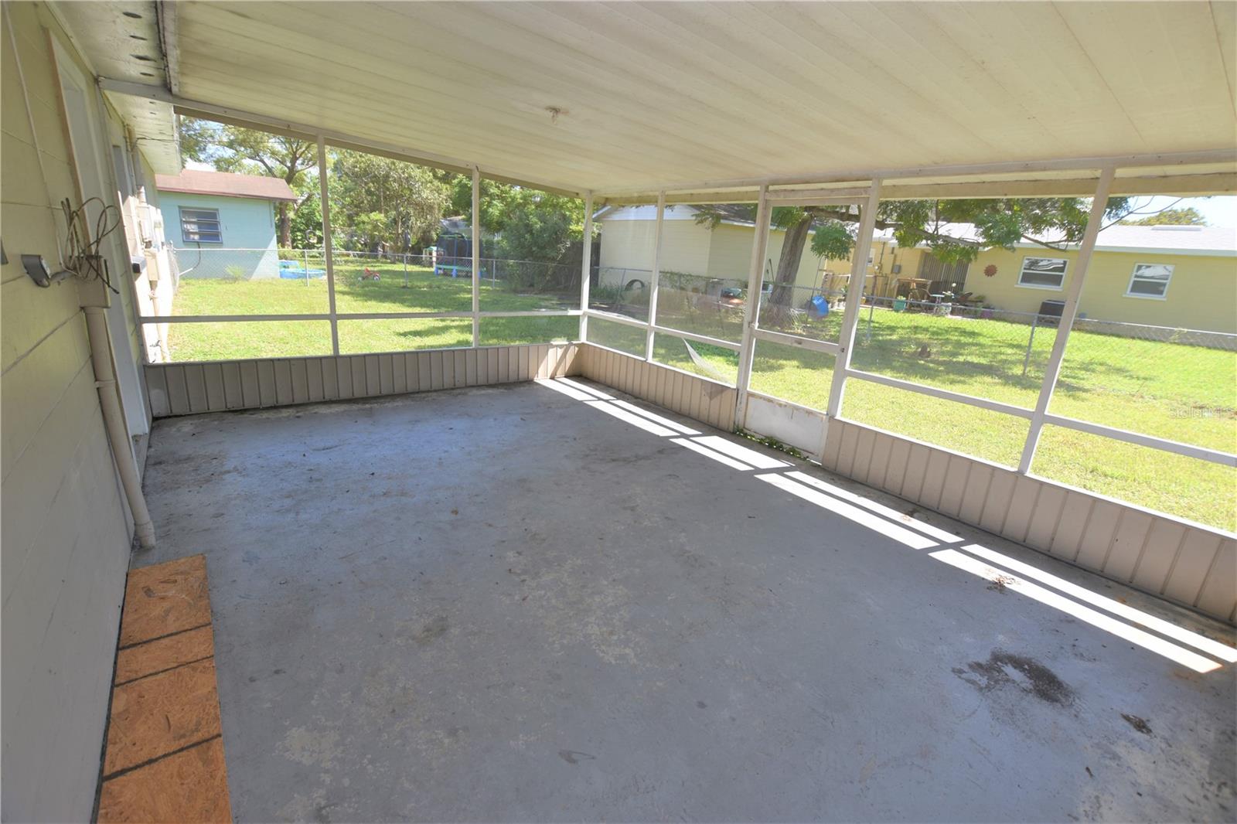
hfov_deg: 100.4
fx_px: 515
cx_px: 618
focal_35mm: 15
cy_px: 412
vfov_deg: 77.3
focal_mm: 10
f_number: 5.6
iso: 100
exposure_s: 1/125
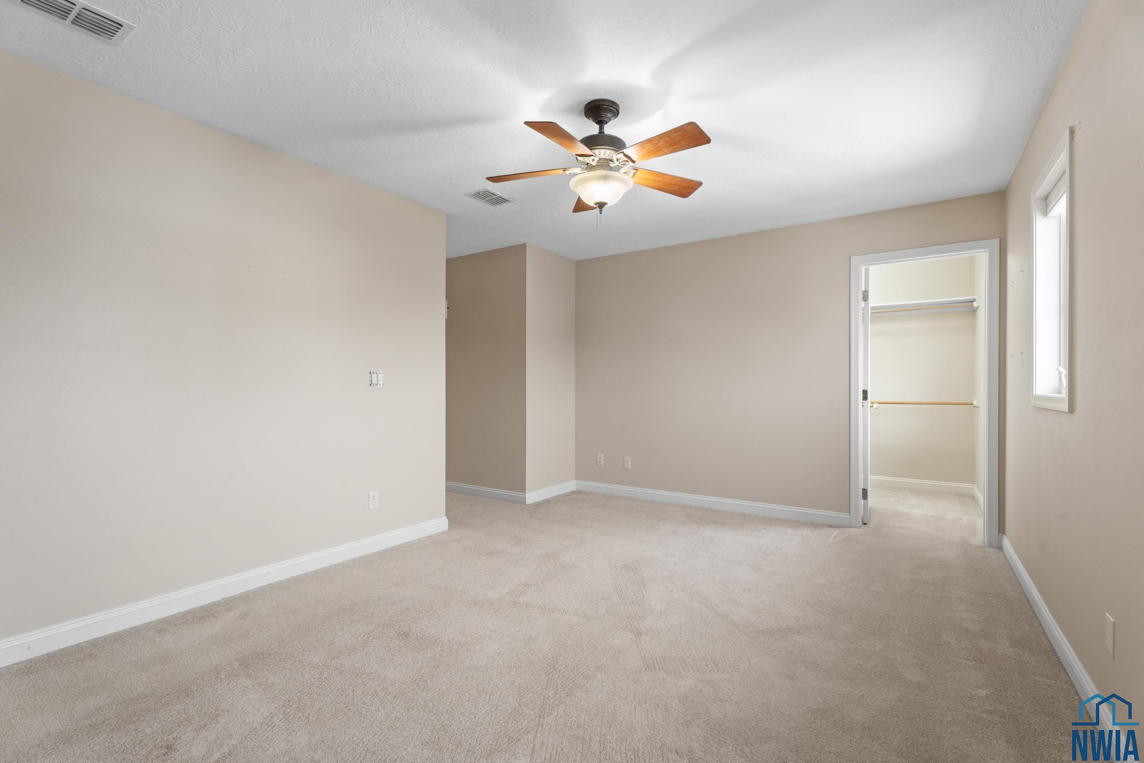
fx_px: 508
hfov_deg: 96.7
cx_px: 572
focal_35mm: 16
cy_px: 382
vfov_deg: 73.8
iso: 250
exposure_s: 1
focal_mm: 16
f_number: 9
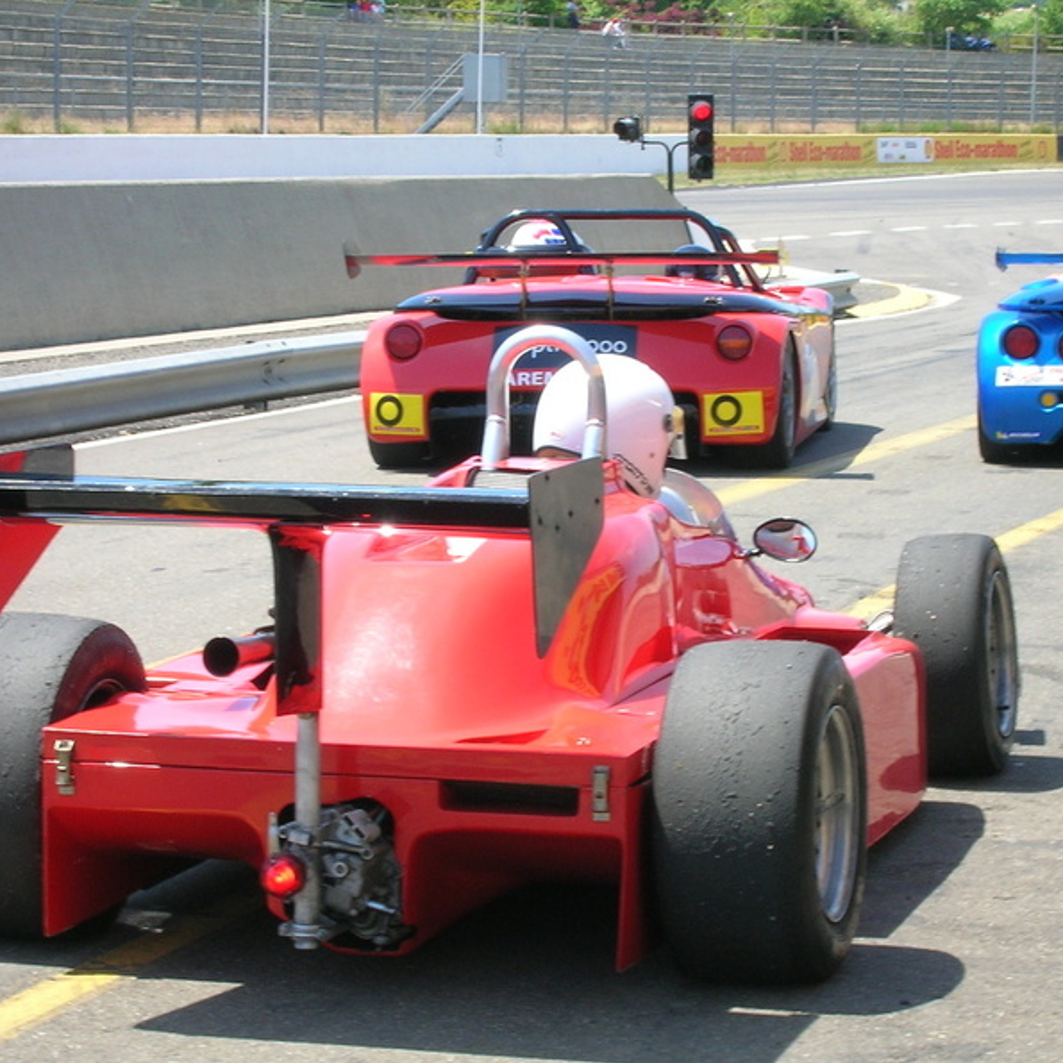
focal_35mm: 121
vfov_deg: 14.4
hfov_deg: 14.4
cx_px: 554
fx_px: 4204
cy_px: 531
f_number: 8.2
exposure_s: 1/53.3
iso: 50
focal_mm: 17.1
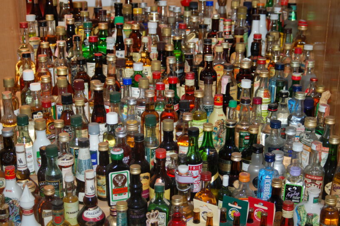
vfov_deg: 23.7
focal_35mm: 57
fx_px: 538
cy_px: 113
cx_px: 170
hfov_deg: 35.1
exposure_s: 1/60
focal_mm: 38
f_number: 3.8
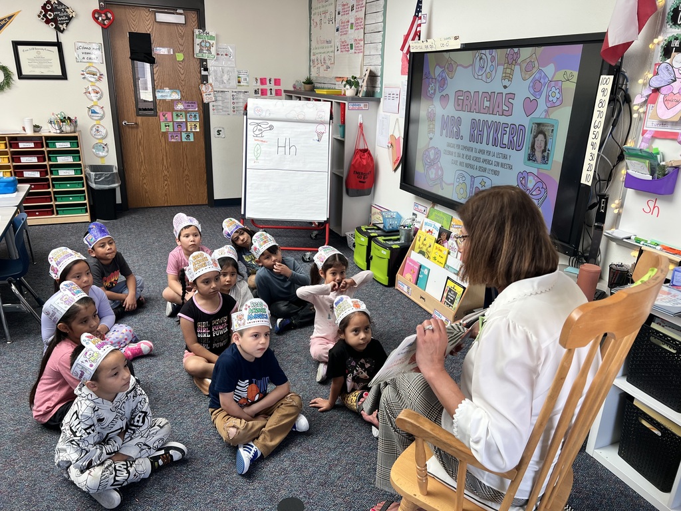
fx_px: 511
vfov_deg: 53.1
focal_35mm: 26
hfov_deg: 67.3
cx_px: 340
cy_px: 256
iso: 50
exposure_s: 1/100
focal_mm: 5.7
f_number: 1.5
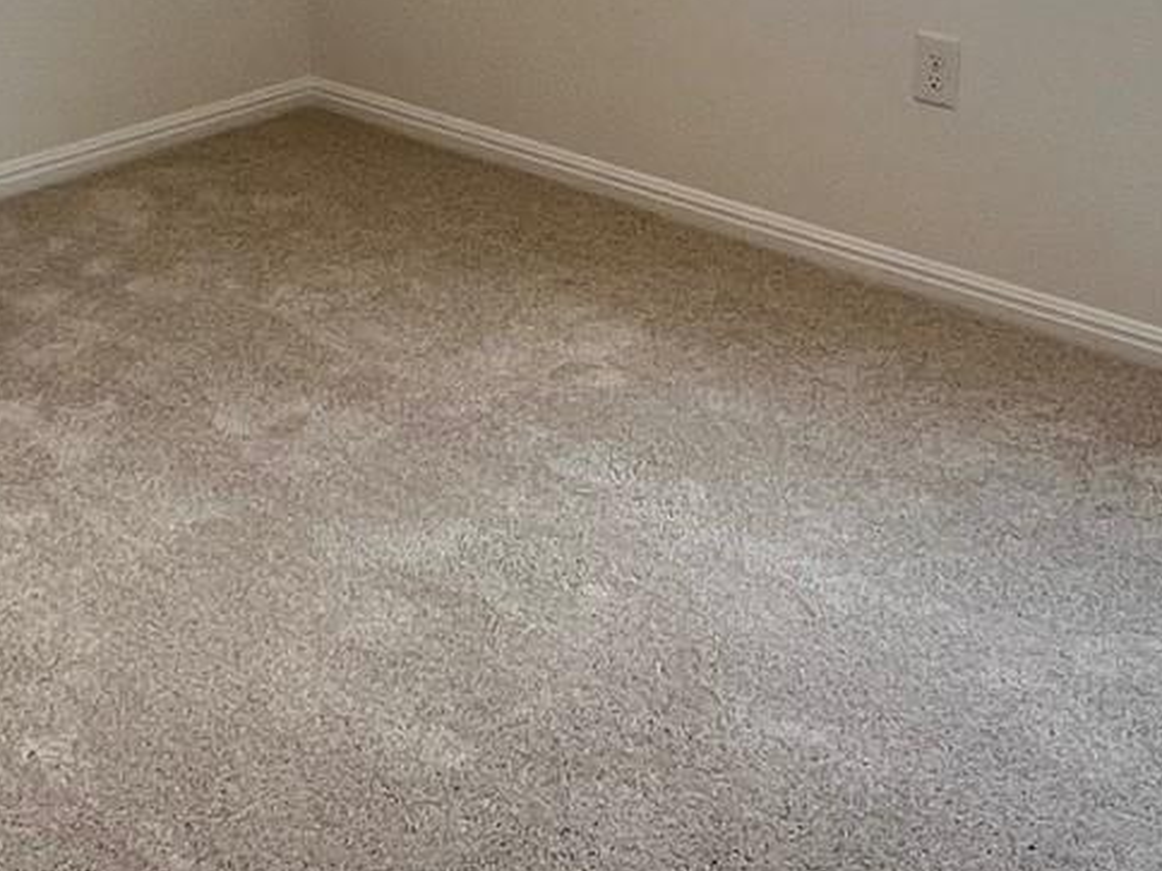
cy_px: -19
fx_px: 1846
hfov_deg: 34.8
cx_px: 480
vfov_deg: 25.2
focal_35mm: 55
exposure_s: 1/120
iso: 50
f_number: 1.8
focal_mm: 1.57
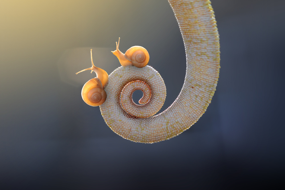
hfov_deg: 13.1
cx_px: 142
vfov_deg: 8.7
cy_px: 95
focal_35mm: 158
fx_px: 1245
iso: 400
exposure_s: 1/250
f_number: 8
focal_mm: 105
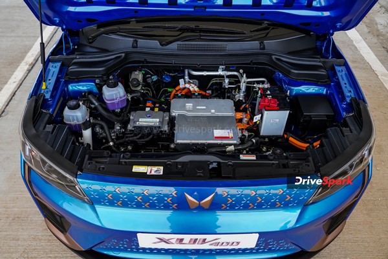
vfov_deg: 43.6
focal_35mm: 30
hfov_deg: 61.9
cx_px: 194
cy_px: 130
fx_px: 323
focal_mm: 30
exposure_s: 1/1600
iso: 2000
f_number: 5
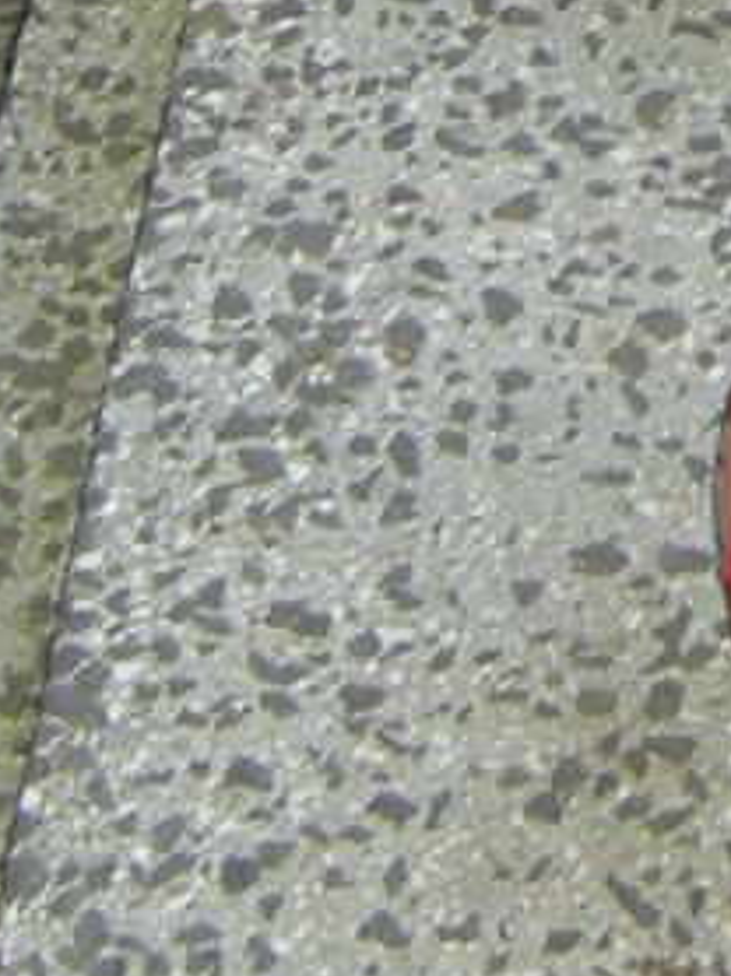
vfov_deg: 9.2
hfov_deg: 7.3
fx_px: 5527
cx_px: 1343
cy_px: -1267
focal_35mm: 196
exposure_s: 1/142
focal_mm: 4.7
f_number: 2.8
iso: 91
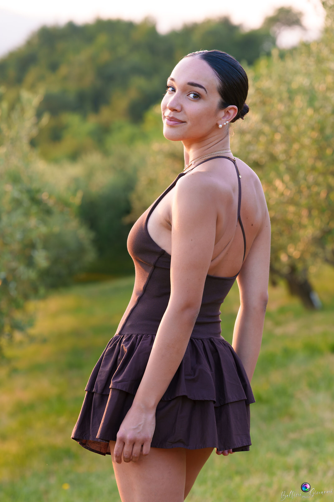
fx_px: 1962
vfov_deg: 14.6
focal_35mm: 141
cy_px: 251
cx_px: 167
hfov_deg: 9.7
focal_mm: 141
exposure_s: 1/320
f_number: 5.6
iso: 1600
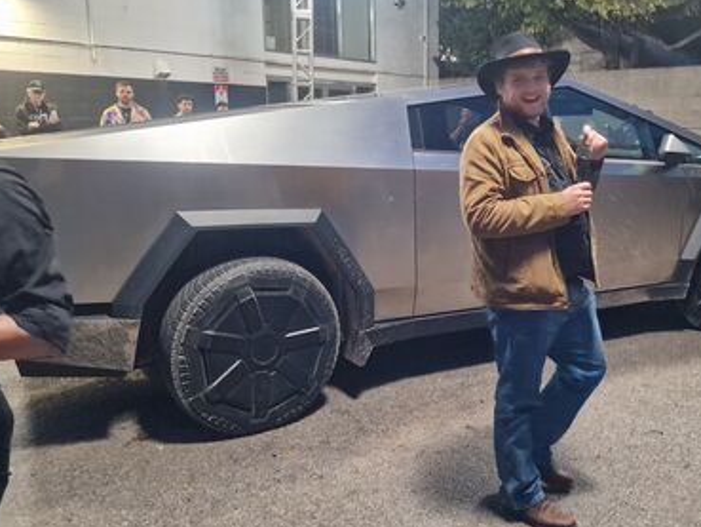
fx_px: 689
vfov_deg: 41.8
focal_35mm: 34
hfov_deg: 53.5
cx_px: 427
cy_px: 259
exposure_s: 1/120
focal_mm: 6.4
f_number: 1.8
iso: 1000
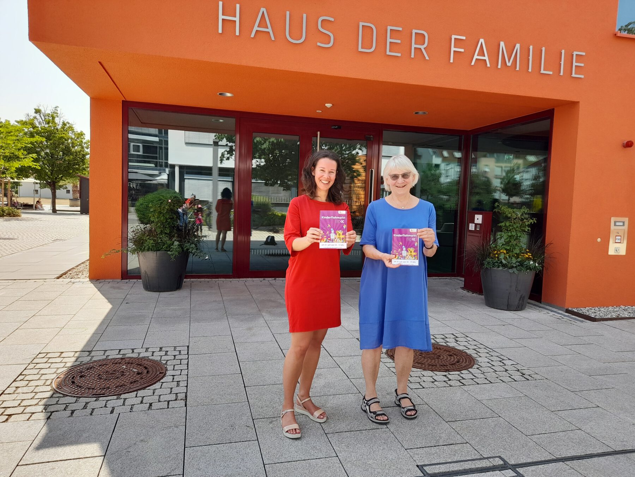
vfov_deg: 54.9
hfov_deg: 69.4
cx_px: 318
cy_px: 238
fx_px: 459
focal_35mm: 25
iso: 20
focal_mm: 4.6
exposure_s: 1/222
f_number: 2
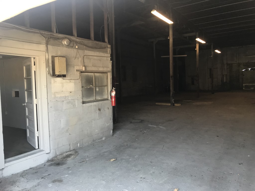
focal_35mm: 28
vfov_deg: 49.7
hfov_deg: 63.4
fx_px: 206
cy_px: 96
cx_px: 128
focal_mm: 3.99
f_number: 1.8
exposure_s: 1/40
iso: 25
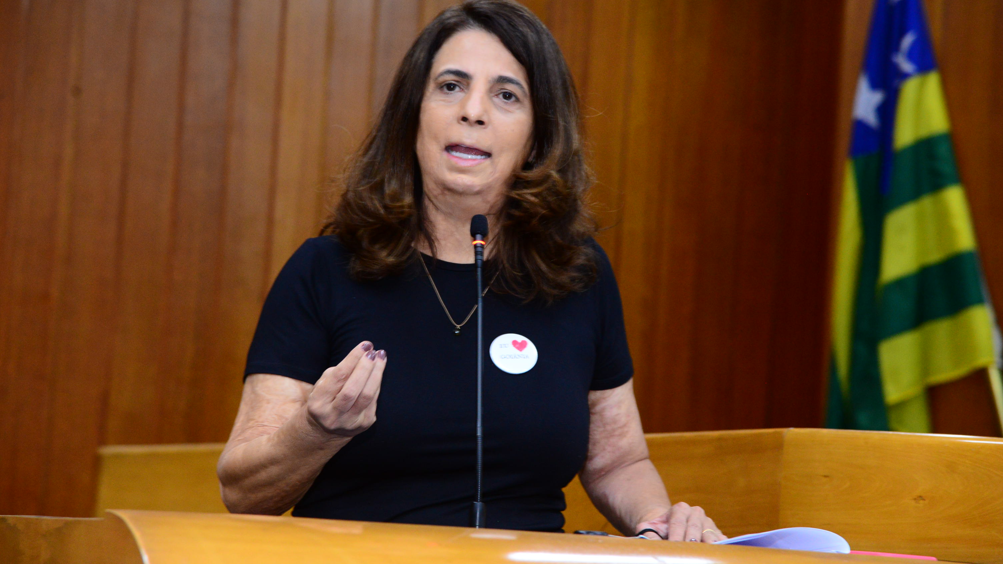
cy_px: 260
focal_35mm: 126
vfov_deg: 9.6
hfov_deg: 17.0
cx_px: 502
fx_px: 3351
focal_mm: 120
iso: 2500
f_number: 5
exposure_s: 1/60
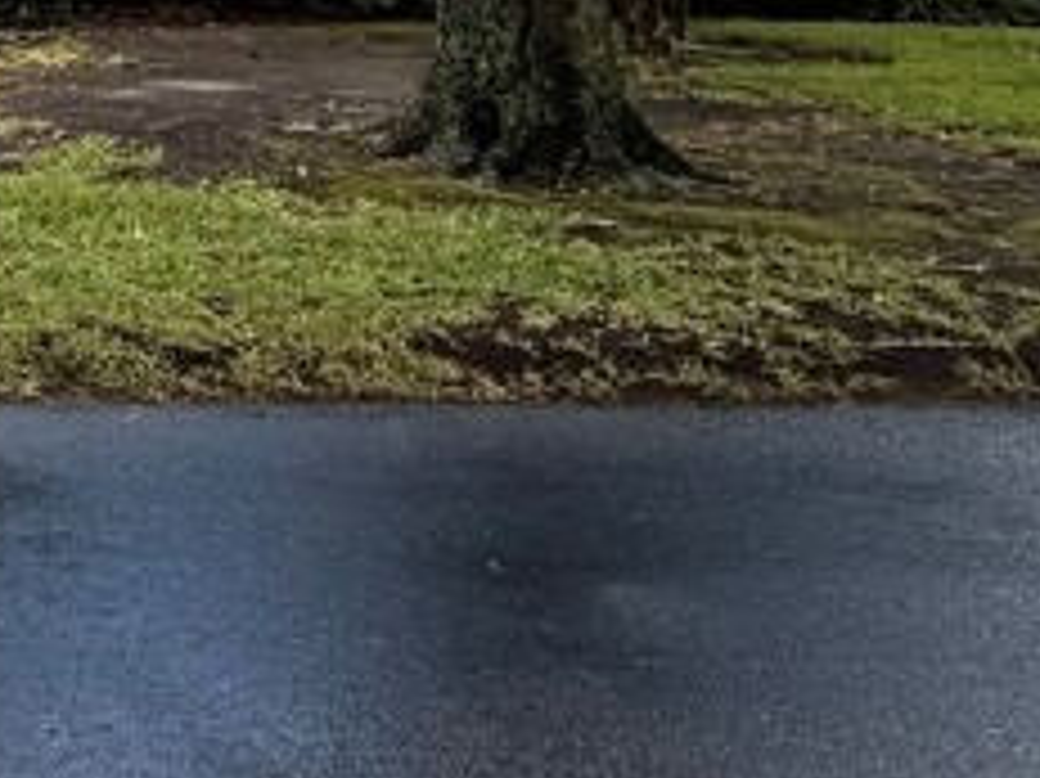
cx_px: -824
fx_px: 1862
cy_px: -297
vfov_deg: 21.0
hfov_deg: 21.2
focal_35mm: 62
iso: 64
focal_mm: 2.22
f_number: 2.2
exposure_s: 1/494
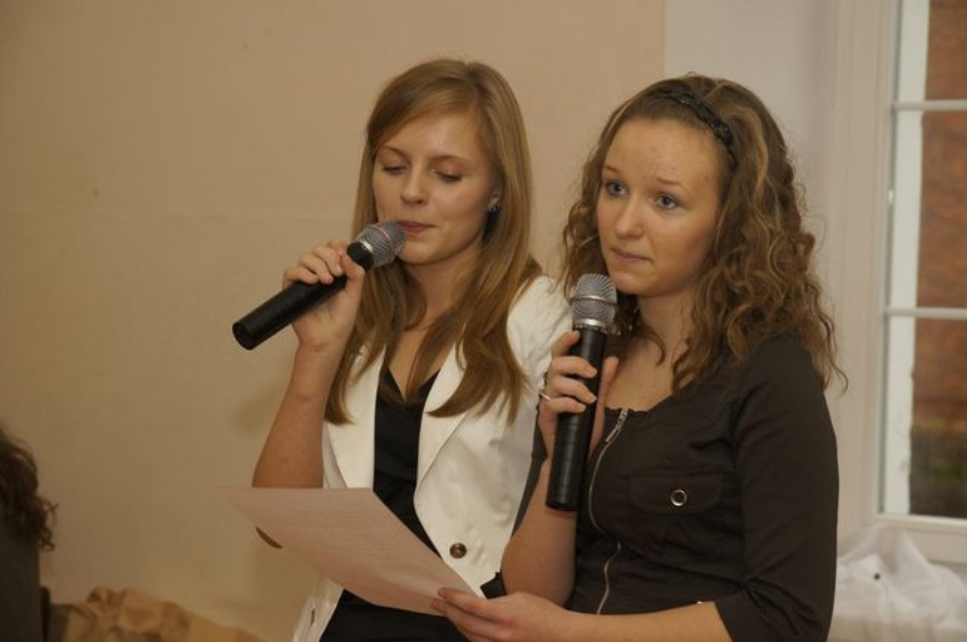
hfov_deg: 19.5
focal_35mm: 105
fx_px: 2818
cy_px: 321
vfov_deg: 13.0
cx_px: 484
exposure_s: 1/125
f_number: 5.6
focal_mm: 70
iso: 400
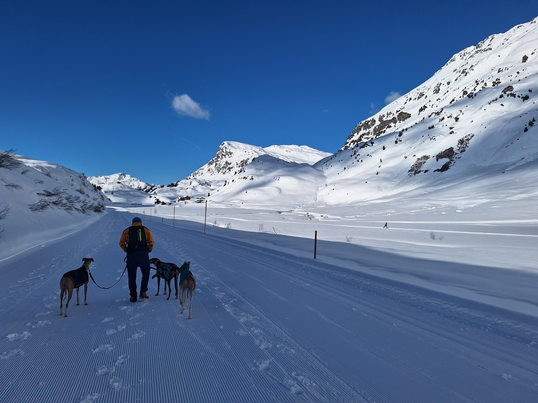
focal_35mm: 23
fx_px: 357
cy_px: 202
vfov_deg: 58.9
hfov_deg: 73.9
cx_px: 269
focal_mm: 5.54
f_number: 1.8
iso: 40
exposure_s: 1/7143
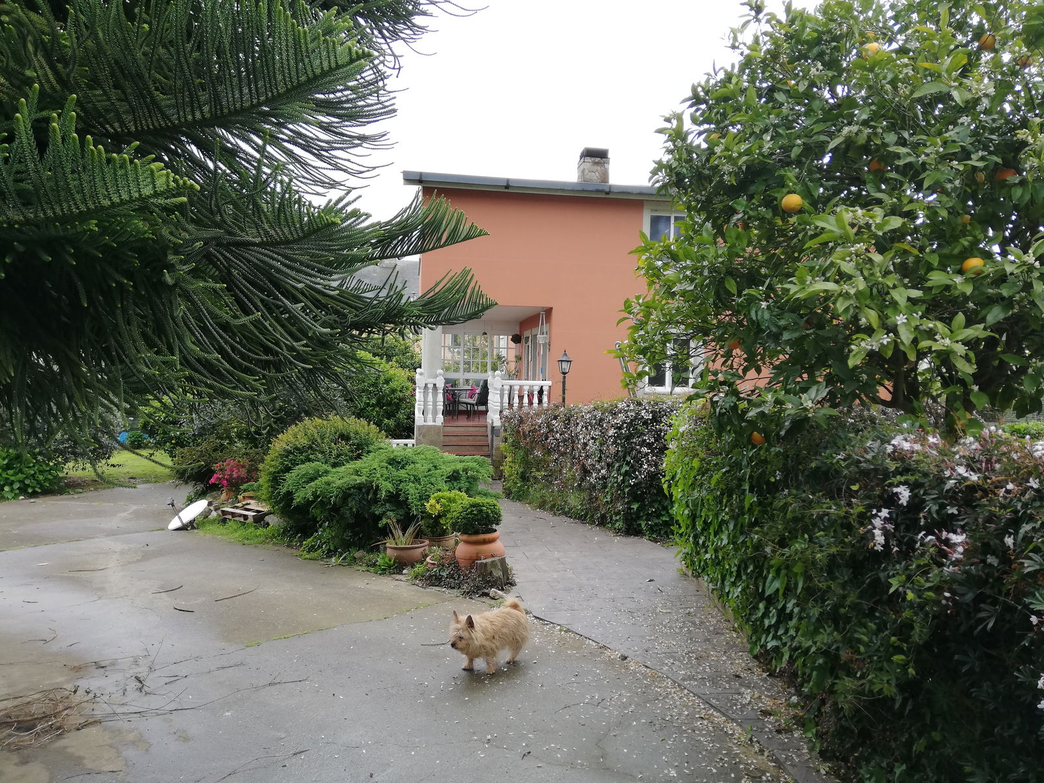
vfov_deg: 53.1
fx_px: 784
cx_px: 522
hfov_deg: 67.3
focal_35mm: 26
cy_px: 392
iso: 50
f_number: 2.2
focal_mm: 3.81
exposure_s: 1/127
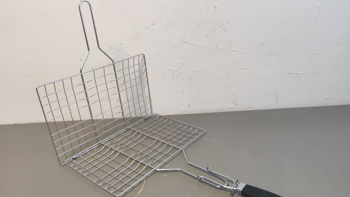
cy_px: 118
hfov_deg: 67.9
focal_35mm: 28
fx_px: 260
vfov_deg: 41.3
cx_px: 177
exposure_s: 1/50
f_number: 1.89
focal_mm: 5.43
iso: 732
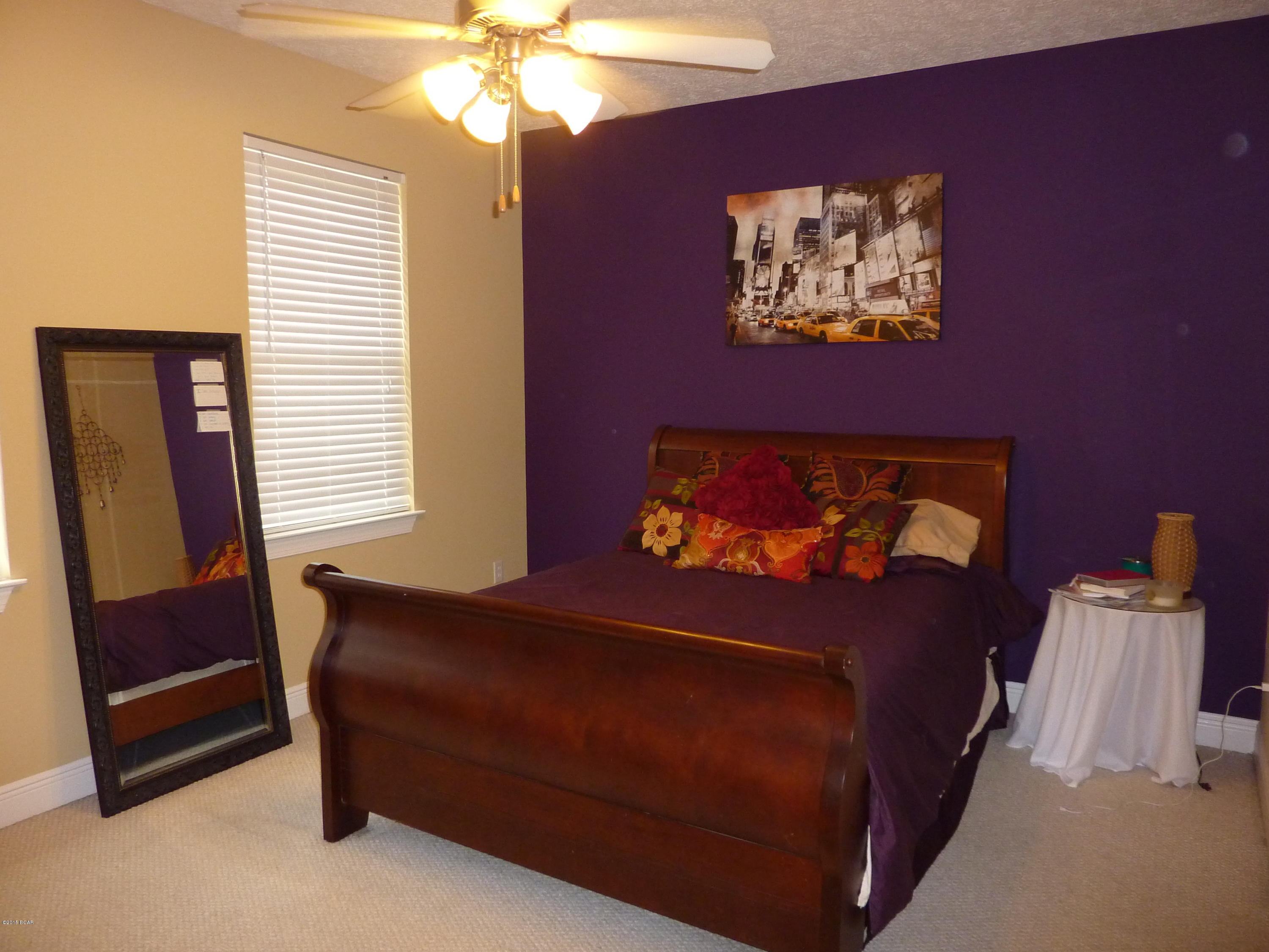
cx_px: 634
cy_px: 476
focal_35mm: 25
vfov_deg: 54.9
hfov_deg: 69.4
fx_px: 916
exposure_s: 1/30
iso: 320
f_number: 3.3
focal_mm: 4.1
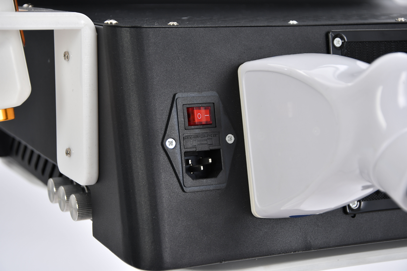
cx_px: 204
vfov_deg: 17.5
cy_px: 136
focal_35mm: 78
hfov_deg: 26.0
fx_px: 882
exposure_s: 1/125
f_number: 5.6
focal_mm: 52
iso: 125
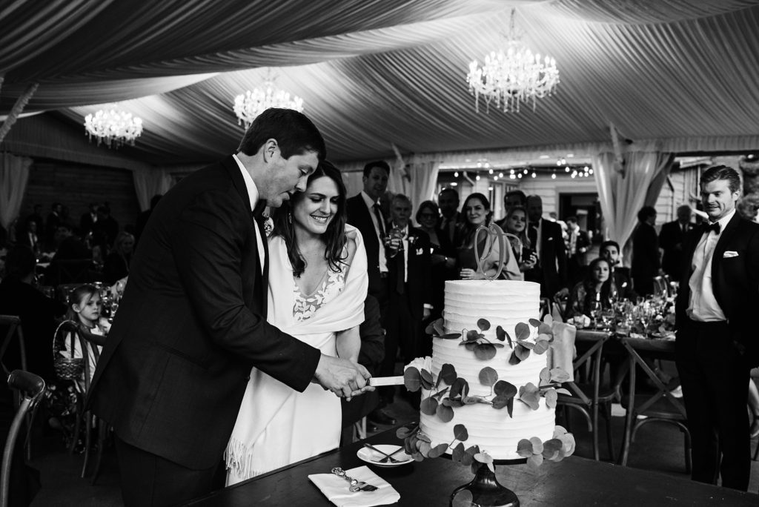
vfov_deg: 37.9
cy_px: 254
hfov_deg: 54.4
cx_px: 380
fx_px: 738
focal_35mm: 35
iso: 500
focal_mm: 35
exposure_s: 1/160
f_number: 3.5
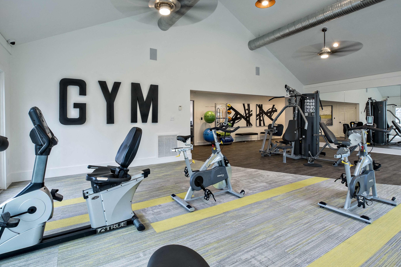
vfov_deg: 70.4
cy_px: 124
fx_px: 189
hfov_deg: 93.3
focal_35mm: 17
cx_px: 206
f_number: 7.1
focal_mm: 10
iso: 400
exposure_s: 1/8
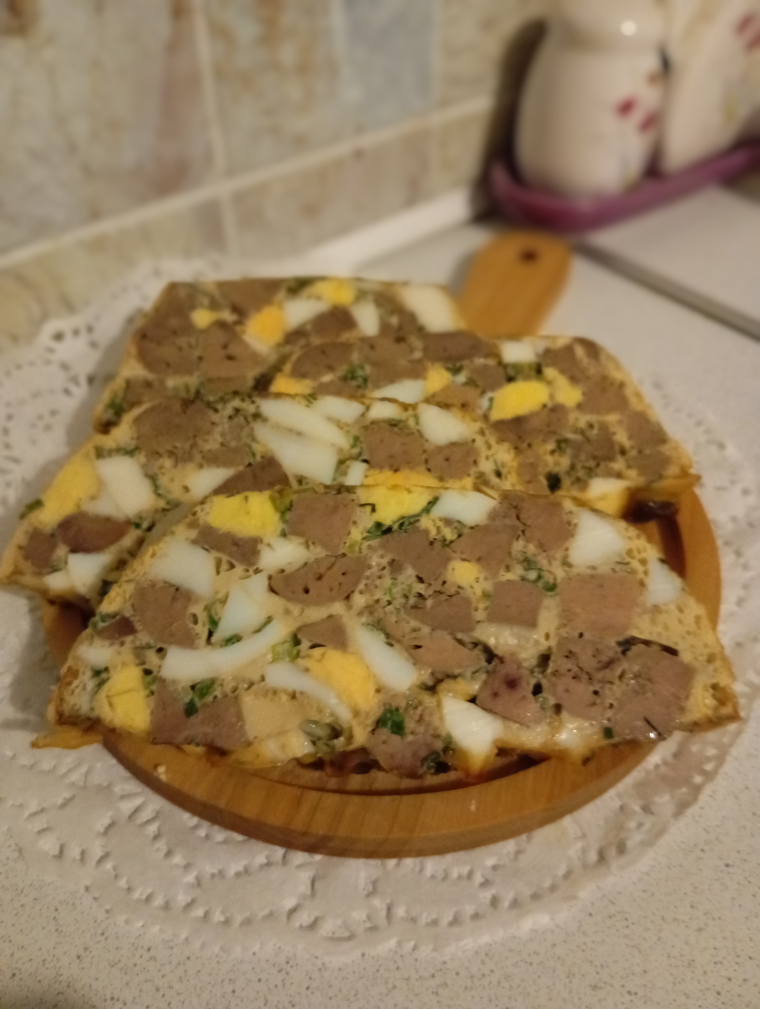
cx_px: 380
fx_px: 818
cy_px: 504
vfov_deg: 63.4
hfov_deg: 49.9
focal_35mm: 28
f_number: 1.8
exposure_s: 1/20
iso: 2982
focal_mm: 4.22
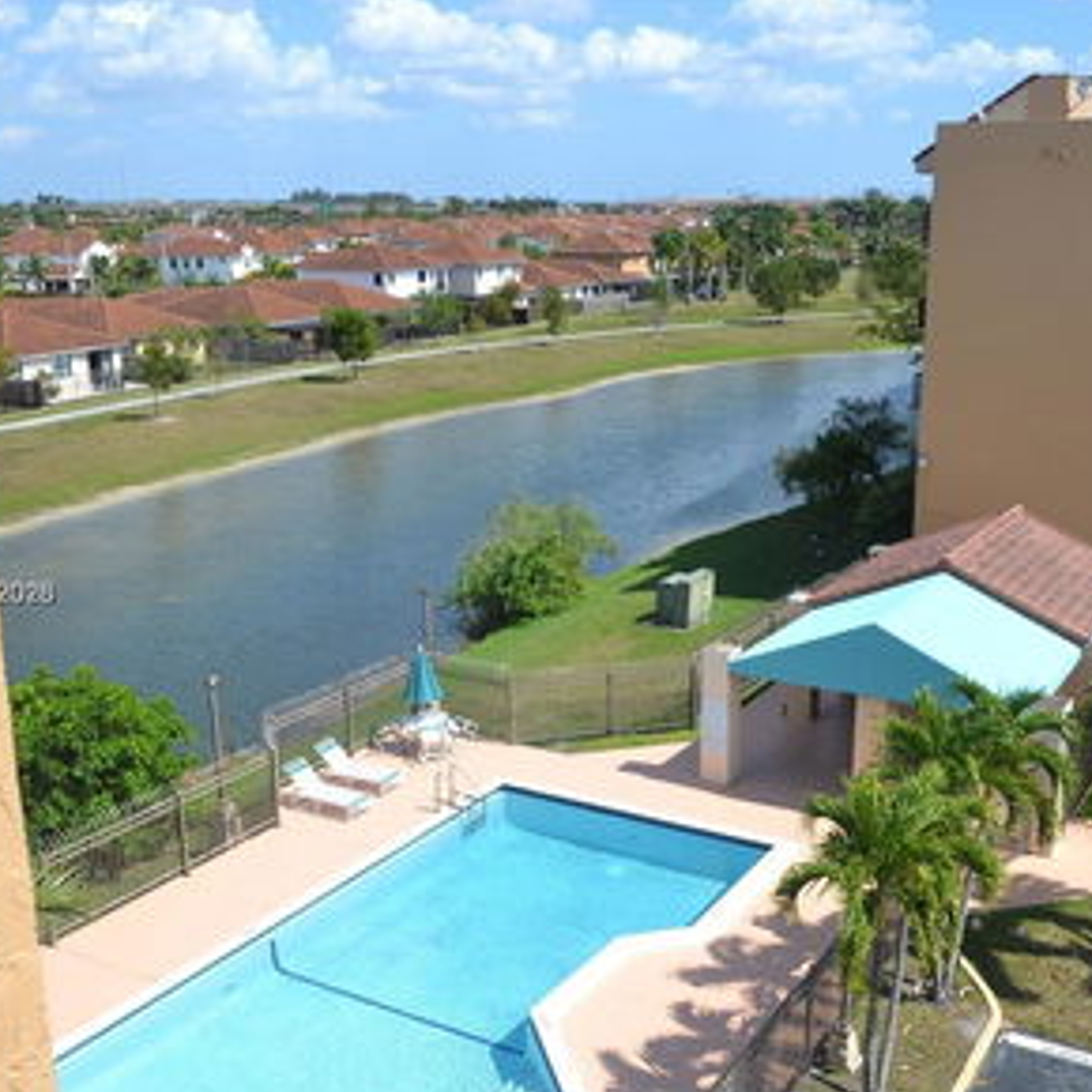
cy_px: 595
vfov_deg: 43.8
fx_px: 1356
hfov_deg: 43.8
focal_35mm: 38
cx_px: 606
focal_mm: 18
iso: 100
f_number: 8
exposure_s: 1/250
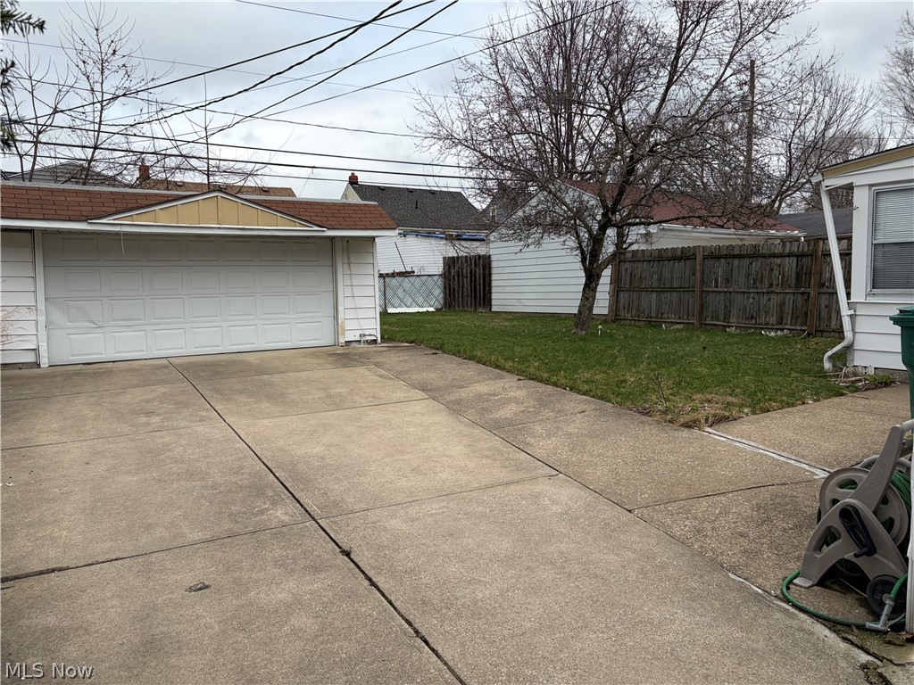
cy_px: 342
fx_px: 687
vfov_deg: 53.1
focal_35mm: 26
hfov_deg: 67.3
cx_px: 457
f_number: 1.6
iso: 50
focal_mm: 5.96
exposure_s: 1/3831
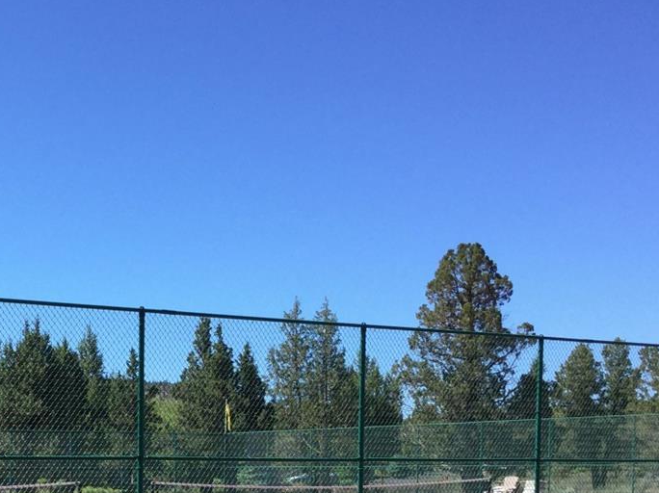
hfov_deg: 27.9
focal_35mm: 68
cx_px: 110
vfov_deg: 20.7
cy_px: 521
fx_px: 1294
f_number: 2.4
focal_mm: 3.3
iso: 25
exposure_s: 1/815
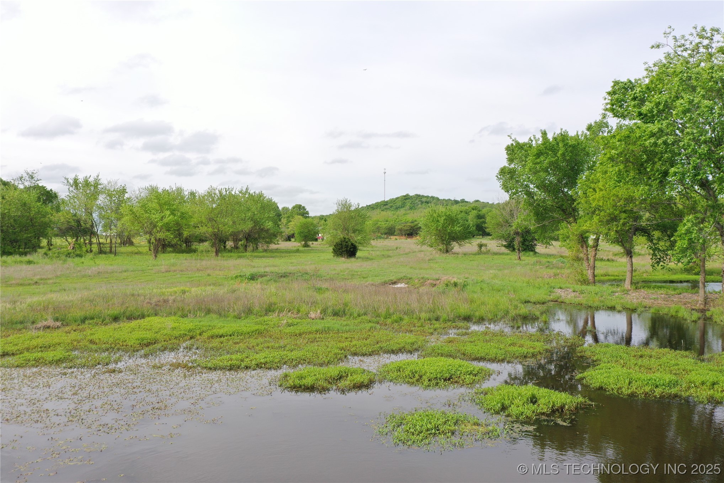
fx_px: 563
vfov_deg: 46.4
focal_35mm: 28
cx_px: 362
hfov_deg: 65.5
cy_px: 242
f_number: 5
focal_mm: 10.26
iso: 100
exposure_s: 1/320
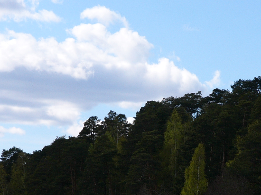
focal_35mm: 212
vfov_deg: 7.0
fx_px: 1598
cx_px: 183
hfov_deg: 9.3
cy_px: 117
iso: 50
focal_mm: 18.7
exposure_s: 1/400
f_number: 5.2
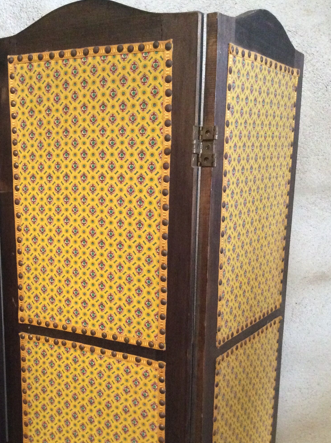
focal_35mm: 42
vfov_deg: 44.6
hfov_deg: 34.1
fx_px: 537
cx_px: 122
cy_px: 269
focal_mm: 3.3
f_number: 2.4
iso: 400
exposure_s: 1/17
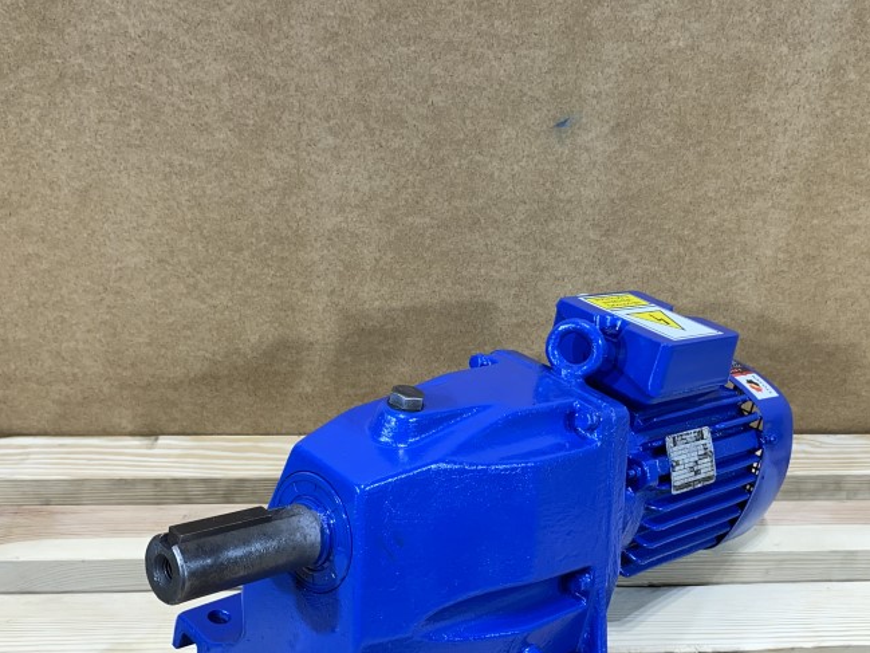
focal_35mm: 41
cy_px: 428
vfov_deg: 34.9
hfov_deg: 45.7
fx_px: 1031
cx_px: 468
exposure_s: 1/120
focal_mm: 4.25
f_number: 1.8
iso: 32
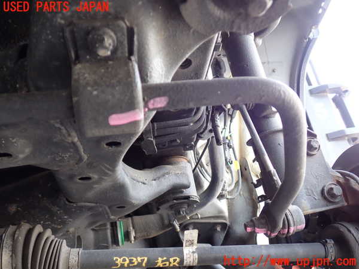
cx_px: 180
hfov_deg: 56.8
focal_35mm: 32
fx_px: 332
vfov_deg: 44.2
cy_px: 134
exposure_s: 1/50
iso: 200
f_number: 2.4
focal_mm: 5.79
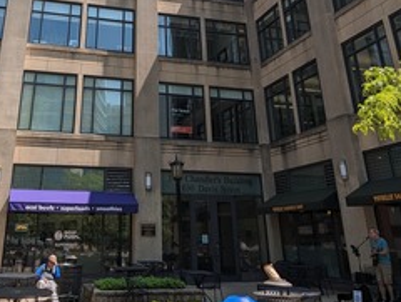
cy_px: 28
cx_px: 132
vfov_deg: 35.5
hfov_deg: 48.0
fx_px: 441
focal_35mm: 38
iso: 45
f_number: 2.2
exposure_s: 1/1927
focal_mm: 2.35
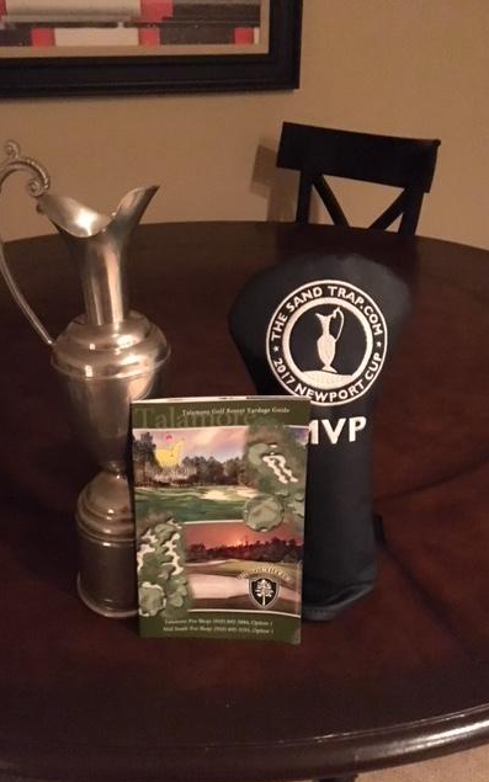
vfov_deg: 61.2
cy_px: 393
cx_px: 225
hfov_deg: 40.6
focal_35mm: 31
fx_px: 661
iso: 2000
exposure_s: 1/15
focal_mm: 4.15
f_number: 2.2
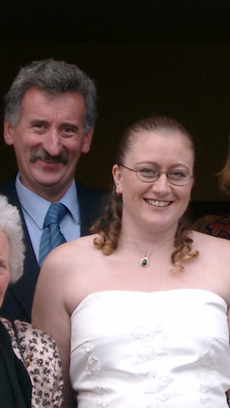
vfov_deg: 12.3
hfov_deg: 6.9
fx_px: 1896
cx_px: 279
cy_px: 206
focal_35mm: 175
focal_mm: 12.6
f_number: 3.4
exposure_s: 1/320
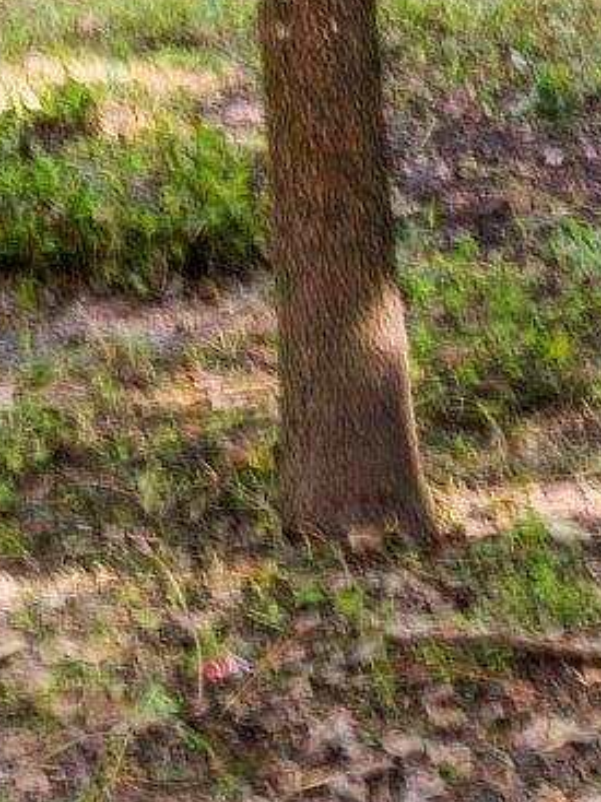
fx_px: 3791
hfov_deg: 7.5
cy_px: -459
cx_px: 2063
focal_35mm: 164
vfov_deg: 11.5
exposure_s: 1/8
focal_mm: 30.5
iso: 250
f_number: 8
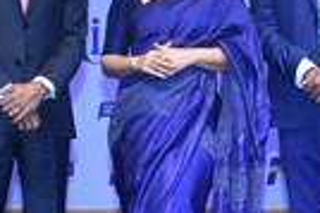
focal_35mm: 134
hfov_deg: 15.3
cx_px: 222
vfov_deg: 10.2
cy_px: 115
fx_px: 1190
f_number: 5.6
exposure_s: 1/200
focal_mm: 30
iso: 500
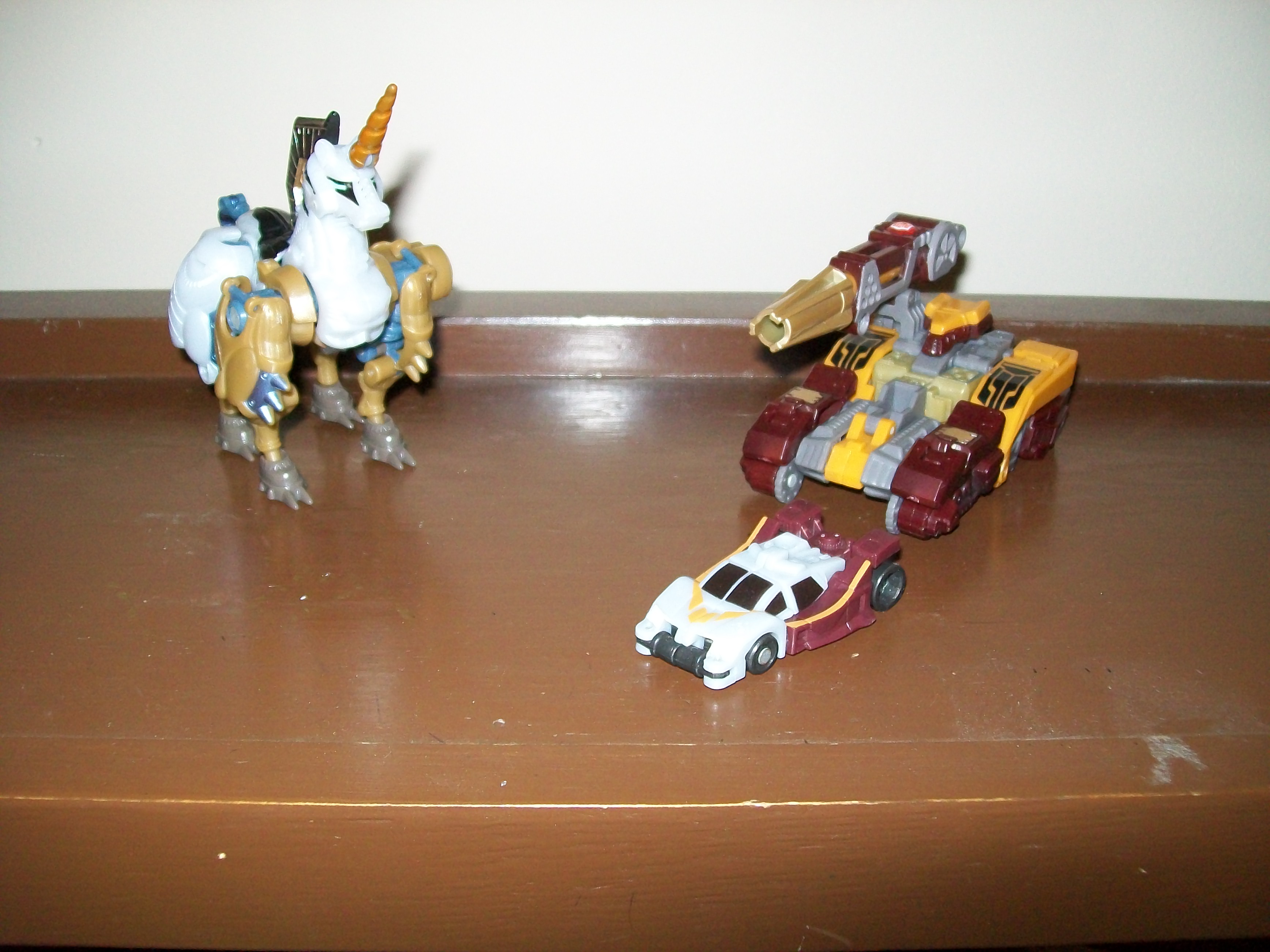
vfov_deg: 39.7
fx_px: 1321
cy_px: 476
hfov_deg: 51.4
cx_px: 635
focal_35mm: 36
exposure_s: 1/60
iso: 160
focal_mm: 6
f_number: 2.7
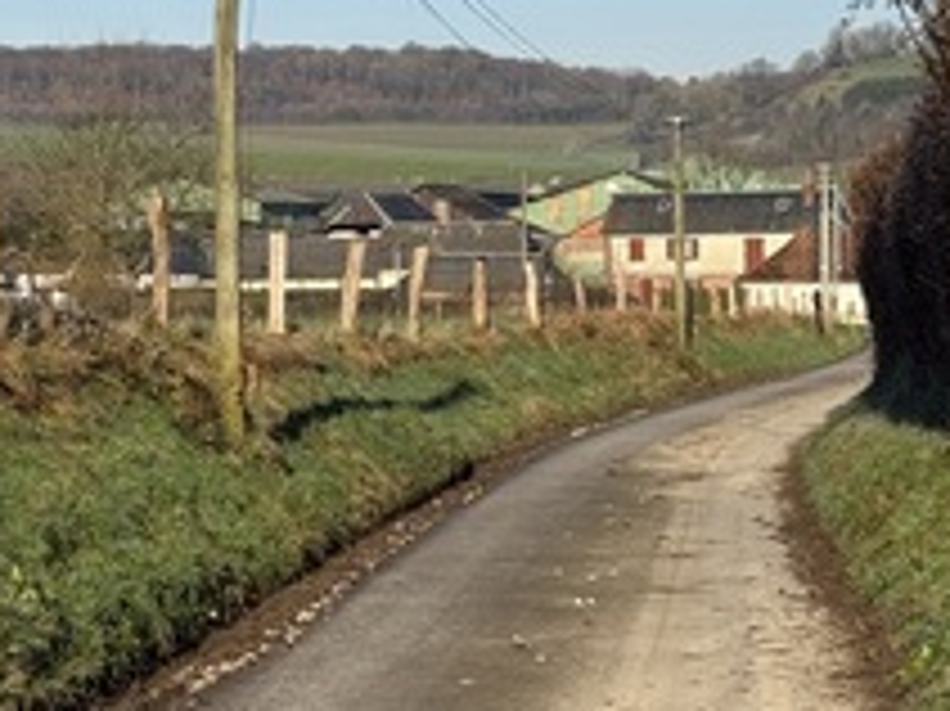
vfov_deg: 13.0
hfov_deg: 16.7
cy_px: 236
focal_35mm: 114
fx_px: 3127
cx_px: -99
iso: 80
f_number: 1.78
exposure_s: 1/4587
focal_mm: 6.76
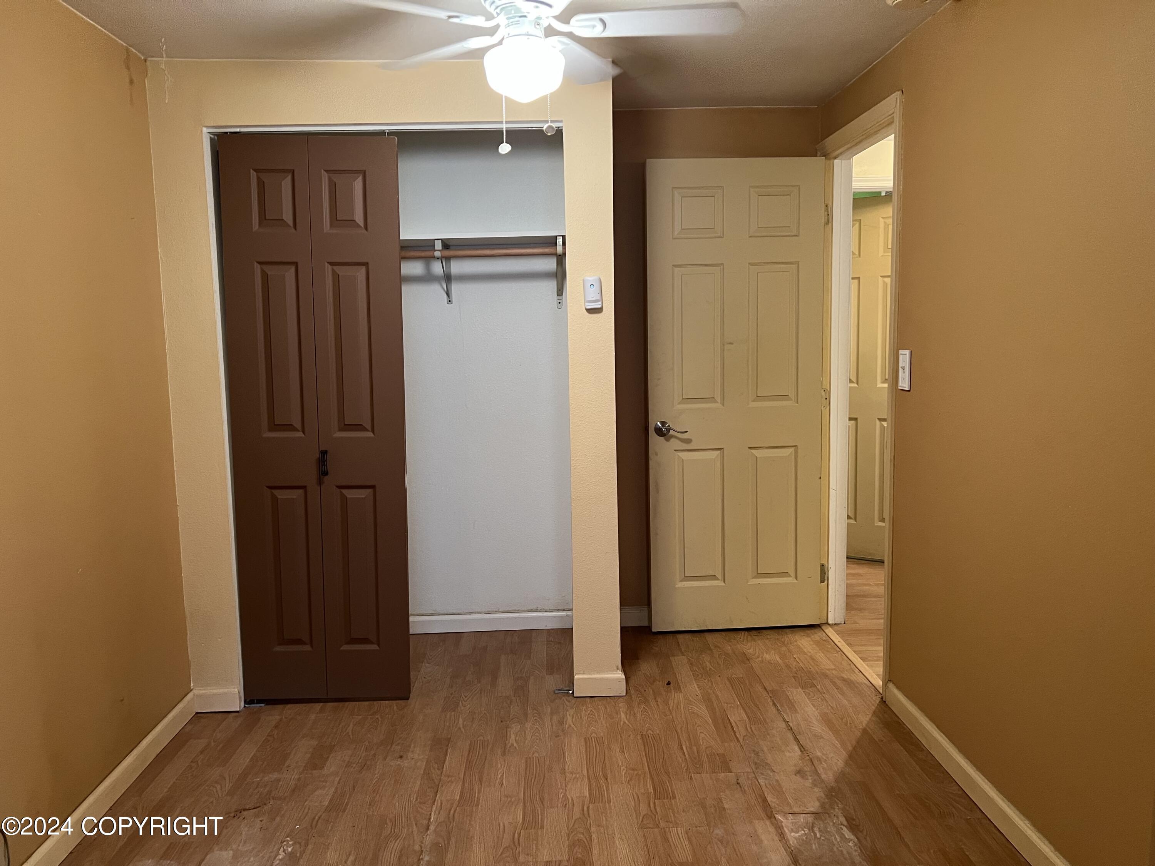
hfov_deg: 67.3
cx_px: 578
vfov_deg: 53.1
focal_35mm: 26
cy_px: 433
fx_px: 868
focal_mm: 5.7
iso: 320
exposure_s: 1/60
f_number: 1.5
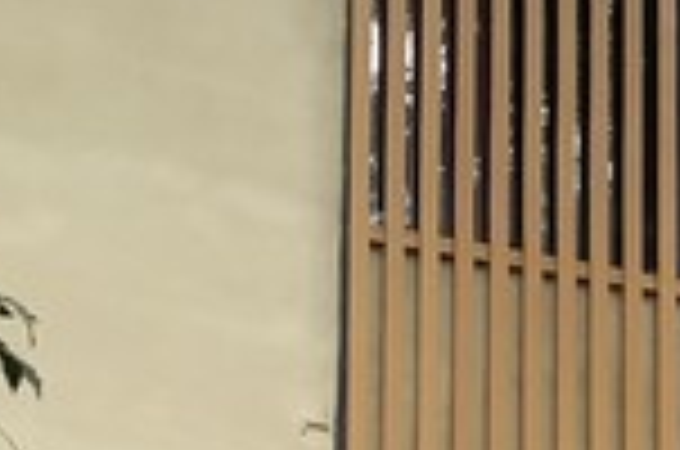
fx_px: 3676
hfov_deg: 9.0
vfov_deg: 6.4
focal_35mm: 195
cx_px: 1909
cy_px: 1314
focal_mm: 3.99
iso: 20
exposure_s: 1/564
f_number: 1.8
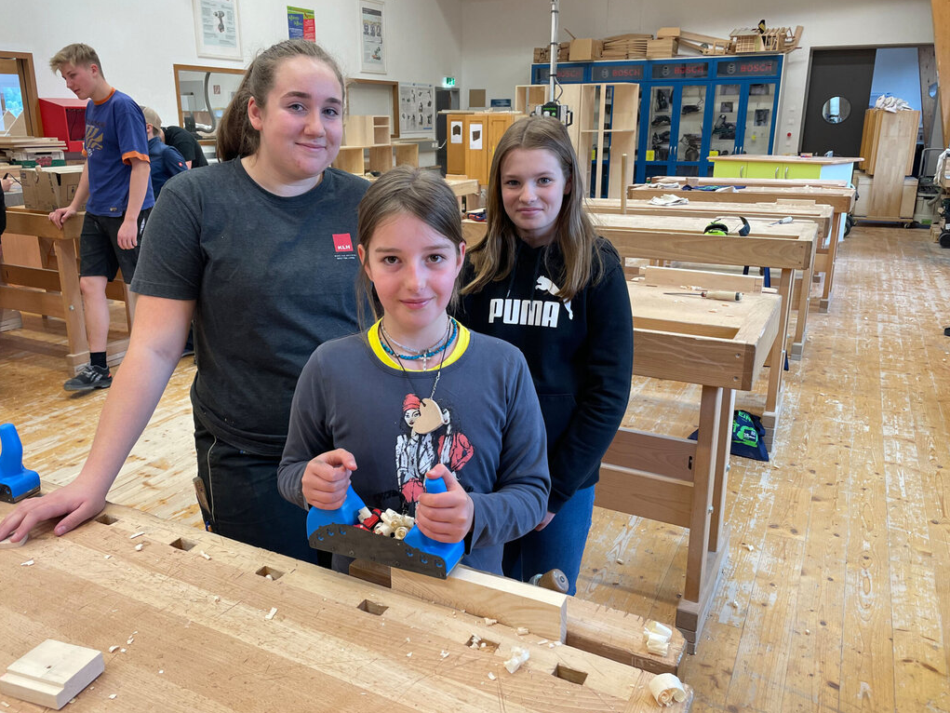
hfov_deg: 63.4
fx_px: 769
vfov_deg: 49.8
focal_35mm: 28
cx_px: 457
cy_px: 350
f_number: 1.6
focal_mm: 4.2
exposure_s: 1/100
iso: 100
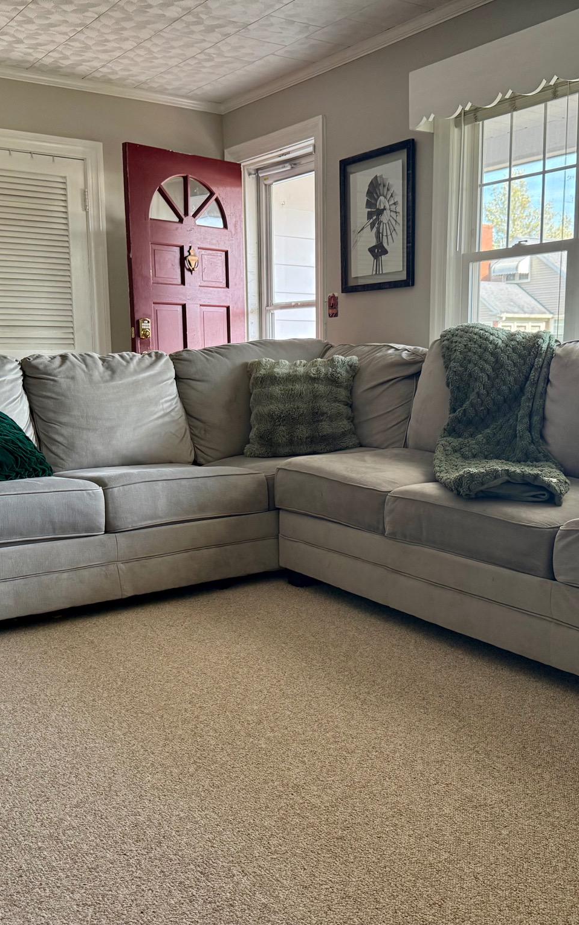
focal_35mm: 34
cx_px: 328
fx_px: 858
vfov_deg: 56.7
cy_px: 462
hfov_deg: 37.2
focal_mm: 6.76
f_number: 1.78
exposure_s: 1/98
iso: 200
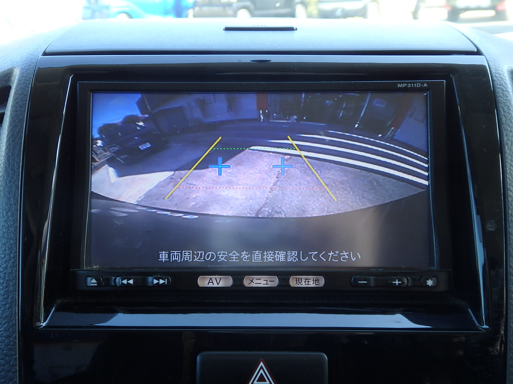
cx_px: 256
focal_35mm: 33
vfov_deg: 42.9
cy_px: 192
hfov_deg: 55.4
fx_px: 489
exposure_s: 1/60
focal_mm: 6
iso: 125
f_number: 3.4
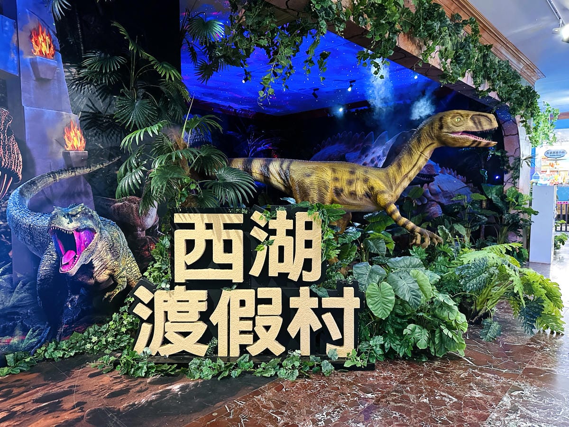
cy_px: 214
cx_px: 284
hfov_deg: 71.6
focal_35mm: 24
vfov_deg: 56.8
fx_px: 394
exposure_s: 1/40
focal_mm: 6.86
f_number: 1.78
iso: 1000
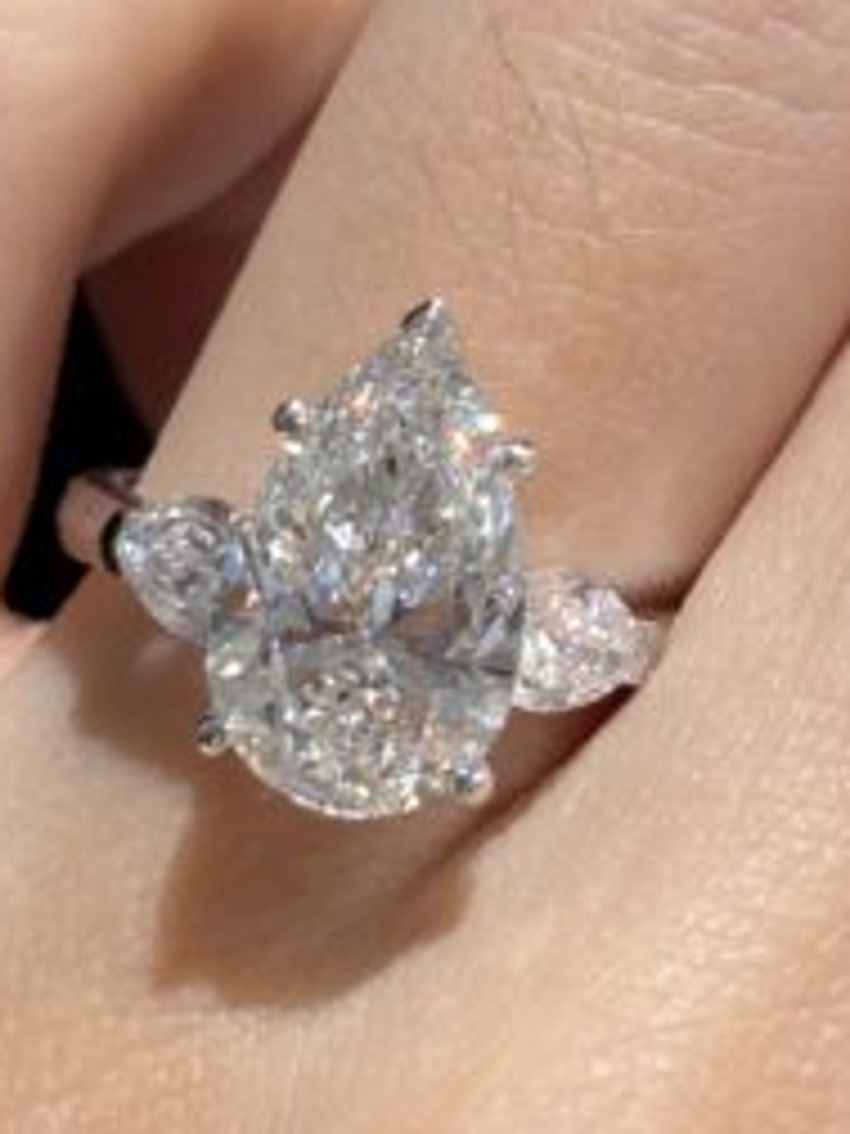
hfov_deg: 9.0
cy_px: 284
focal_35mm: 165
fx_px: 5402
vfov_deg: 11.9
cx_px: 423
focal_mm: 5.96
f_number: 1.6
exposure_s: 1/100
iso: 32
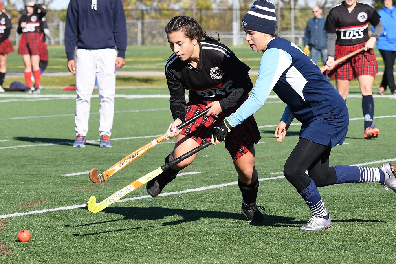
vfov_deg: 8.7
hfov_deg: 13.0
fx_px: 1732
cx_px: 198
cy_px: 132
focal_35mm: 158
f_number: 5.6
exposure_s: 1/1000
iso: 220
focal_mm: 105
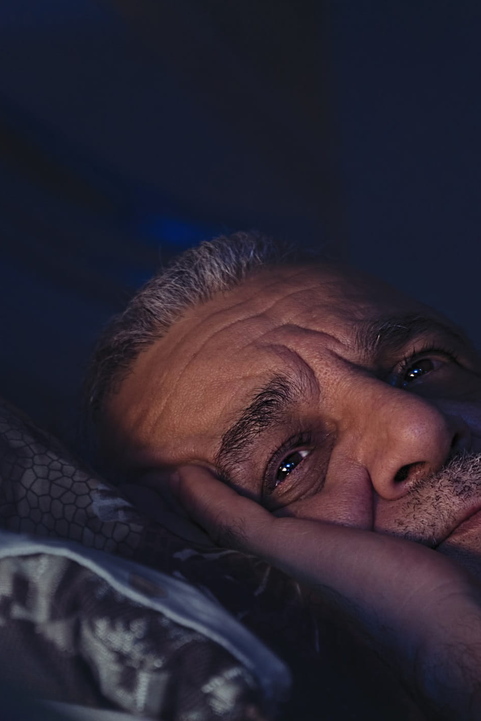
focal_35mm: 219
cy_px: 360
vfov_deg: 9.4
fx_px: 4383
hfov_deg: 6.3
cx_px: 398
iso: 200
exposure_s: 1/3
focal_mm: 97
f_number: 4
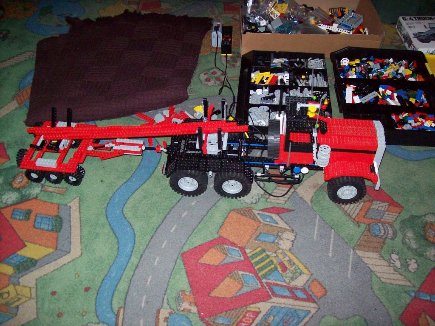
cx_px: 218
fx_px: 452
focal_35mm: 36
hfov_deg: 51.4
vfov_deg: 39.7
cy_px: 163
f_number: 2.7
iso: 200
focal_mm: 6
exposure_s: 1/64
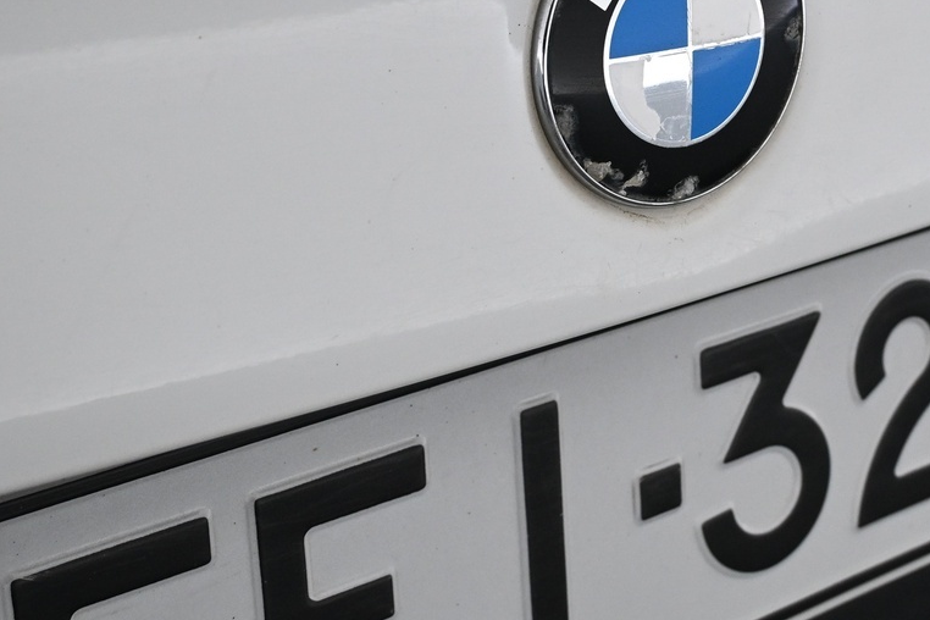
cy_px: -10
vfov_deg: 19.3
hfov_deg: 29.2
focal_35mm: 69
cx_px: 616
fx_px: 1770
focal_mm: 21.5
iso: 1000
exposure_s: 1/80
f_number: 4.5
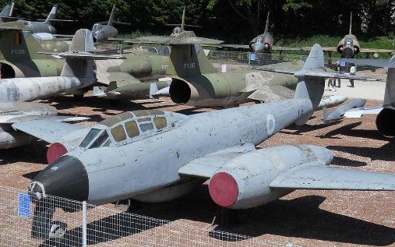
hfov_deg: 27.5
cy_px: 158
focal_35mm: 75
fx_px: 807
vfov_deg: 17.4
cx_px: 221
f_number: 6.4
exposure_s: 1/400
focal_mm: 9.24
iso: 80
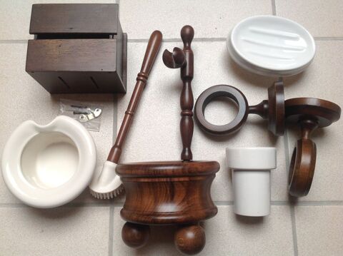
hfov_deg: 52.7
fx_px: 346
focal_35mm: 35
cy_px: 128
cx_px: 172
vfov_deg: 40.6
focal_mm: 4.28
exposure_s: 1/40
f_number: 2.4
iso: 64
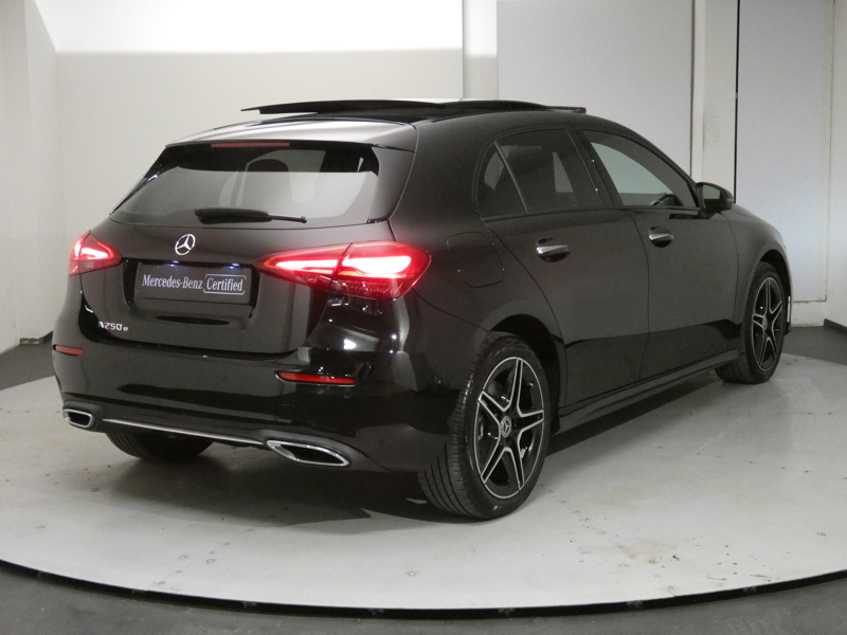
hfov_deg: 38.2
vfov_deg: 29.1
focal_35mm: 50
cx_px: 424
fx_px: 1223
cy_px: 318
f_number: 3.9
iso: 1600
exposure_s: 1/50
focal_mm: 9
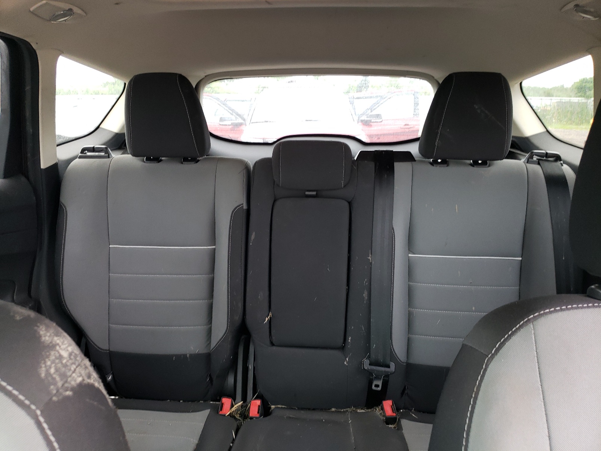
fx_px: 451
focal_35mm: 26
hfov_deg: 67.3
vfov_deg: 53.1
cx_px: 300
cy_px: 226
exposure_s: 1/60.2
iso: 105
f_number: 1.5
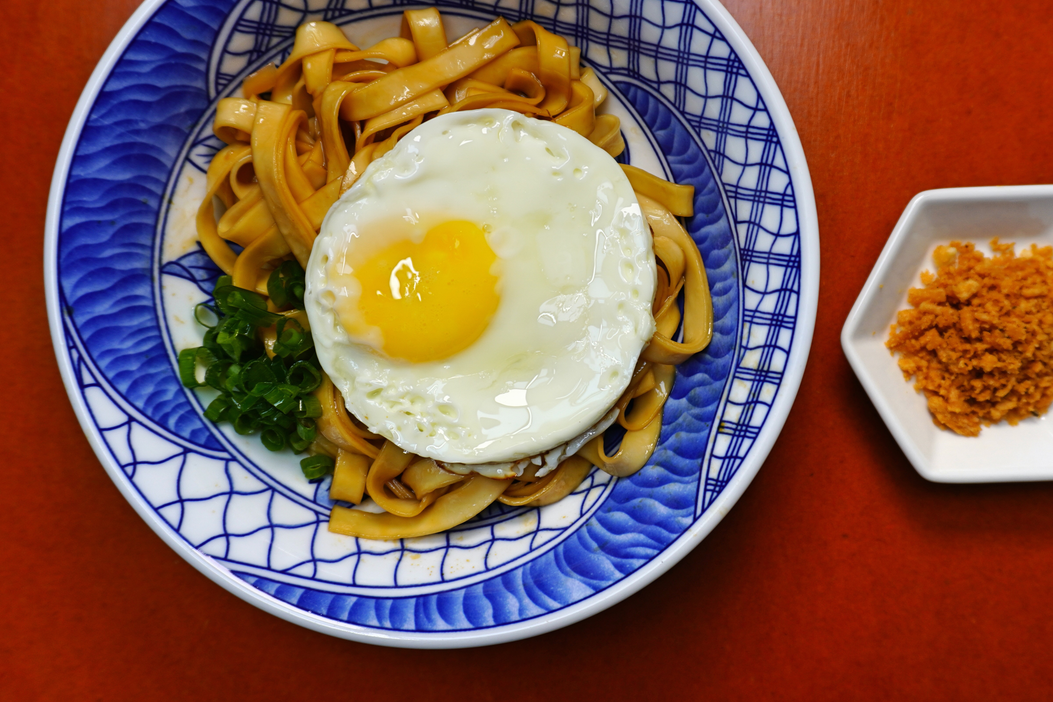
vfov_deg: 37.1
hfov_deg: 53.4
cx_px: 601
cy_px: 294
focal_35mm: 36
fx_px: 1042
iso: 100
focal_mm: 19
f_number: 4
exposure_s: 1/60
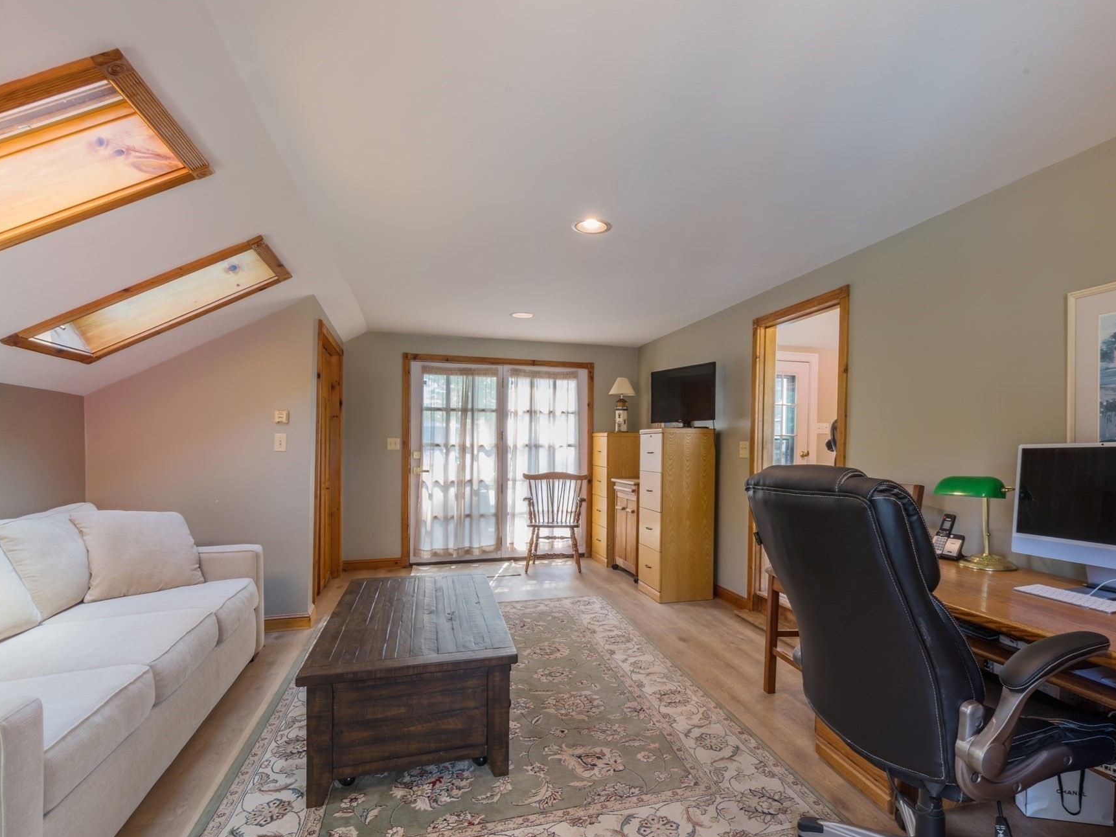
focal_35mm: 16
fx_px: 516
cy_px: 425
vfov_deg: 78.1
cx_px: 494
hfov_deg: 94.1
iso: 100
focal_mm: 14
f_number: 16
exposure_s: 3
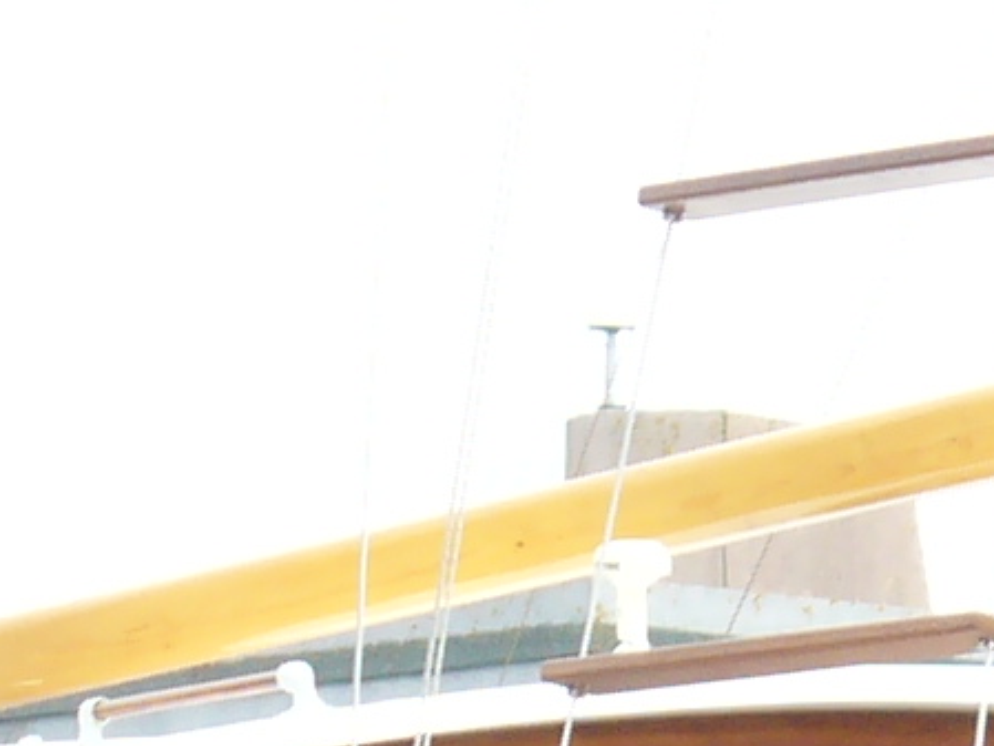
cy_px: 2048
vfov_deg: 2.2
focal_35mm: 673
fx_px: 19330
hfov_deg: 2.9
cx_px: 2019
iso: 80
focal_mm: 19.4
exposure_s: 1/250
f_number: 3.7
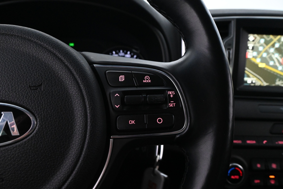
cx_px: 142
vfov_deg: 47.9
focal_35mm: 27
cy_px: 94
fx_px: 212
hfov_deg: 67.4
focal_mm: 18
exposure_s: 1/30
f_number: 6.3
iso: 5000
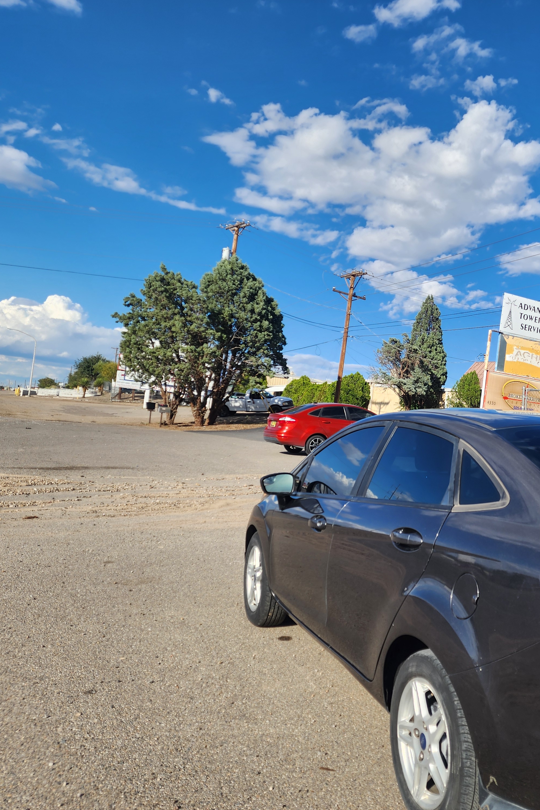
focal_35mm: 32
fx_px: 720
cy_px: 405
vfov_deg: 58.7
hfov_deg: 39.1
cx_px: 452
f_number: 1.8
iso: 12
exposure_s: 1/973
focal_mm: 6.4
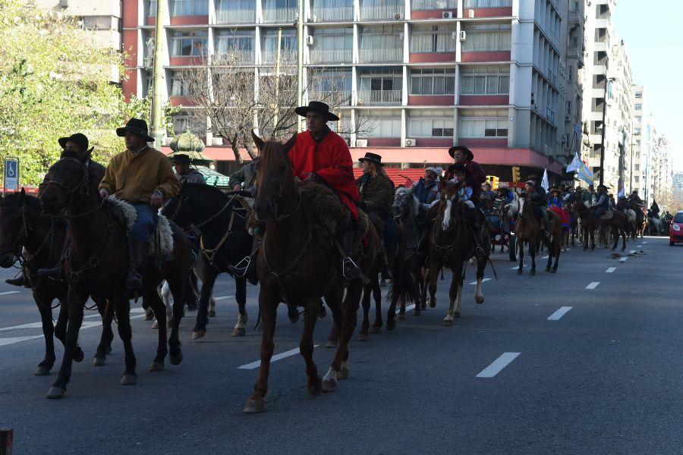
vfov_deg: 23.8
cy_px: 228
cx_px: 342
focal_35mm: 57
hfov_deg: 35.1
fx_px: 1081
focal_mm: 38
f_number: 6.3
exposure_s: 1/500
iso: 500
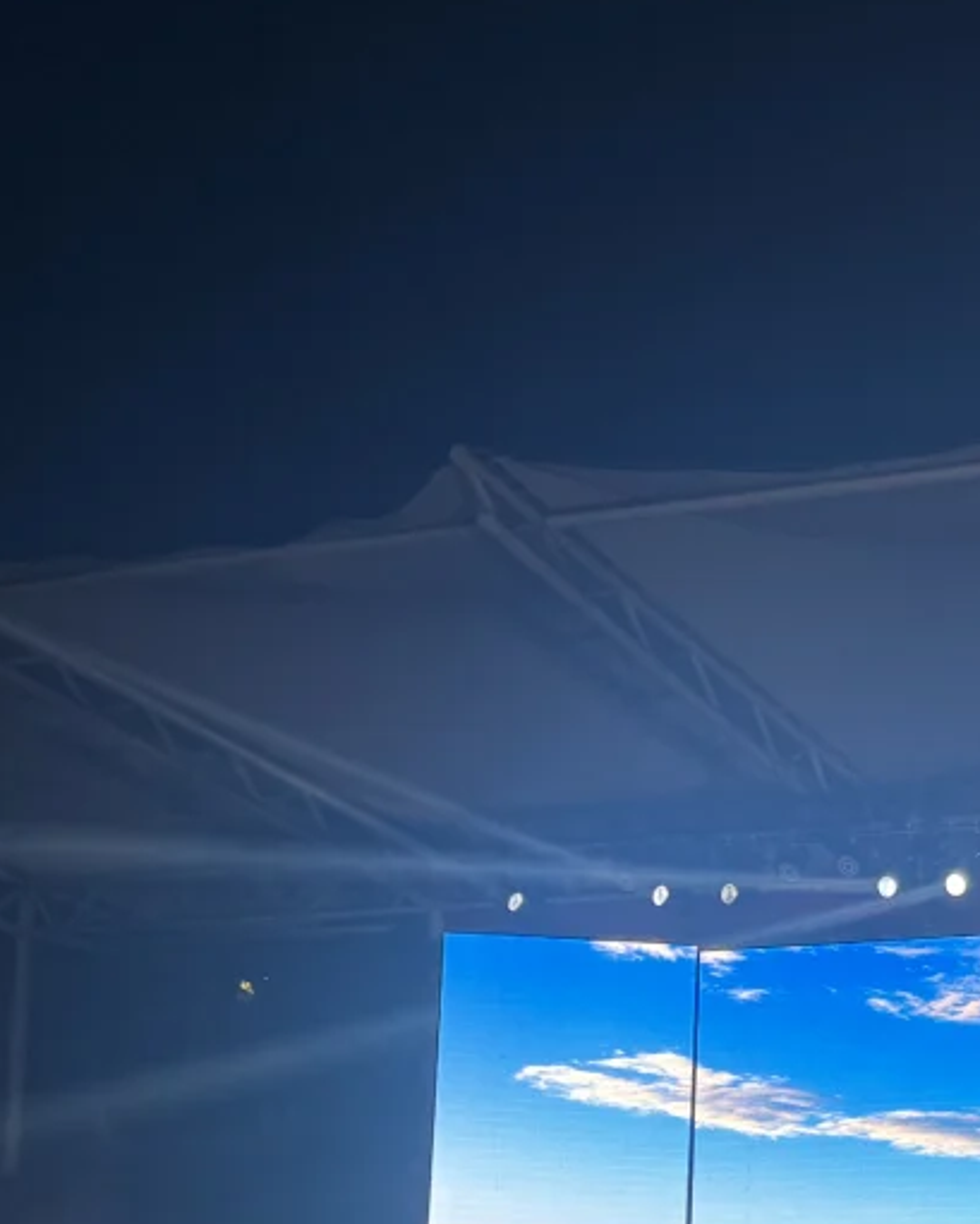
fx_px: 2392
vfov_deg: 27.3
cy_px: 1183
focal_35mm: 66
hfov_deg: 22.1
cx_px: 1021
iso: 64
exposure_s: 1/120
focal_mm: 6.76
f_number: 1.78
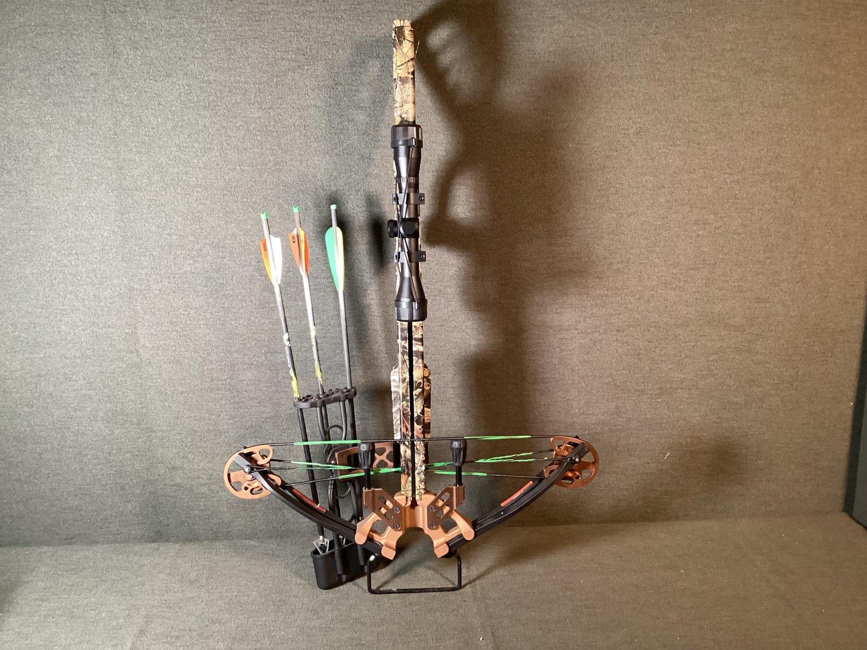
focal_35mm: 31
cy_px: 325
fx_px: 776
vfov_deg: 45.4
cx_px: 434
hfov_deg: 58.3
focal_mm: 3.3
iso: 320
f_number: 2.4
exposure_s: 1/40
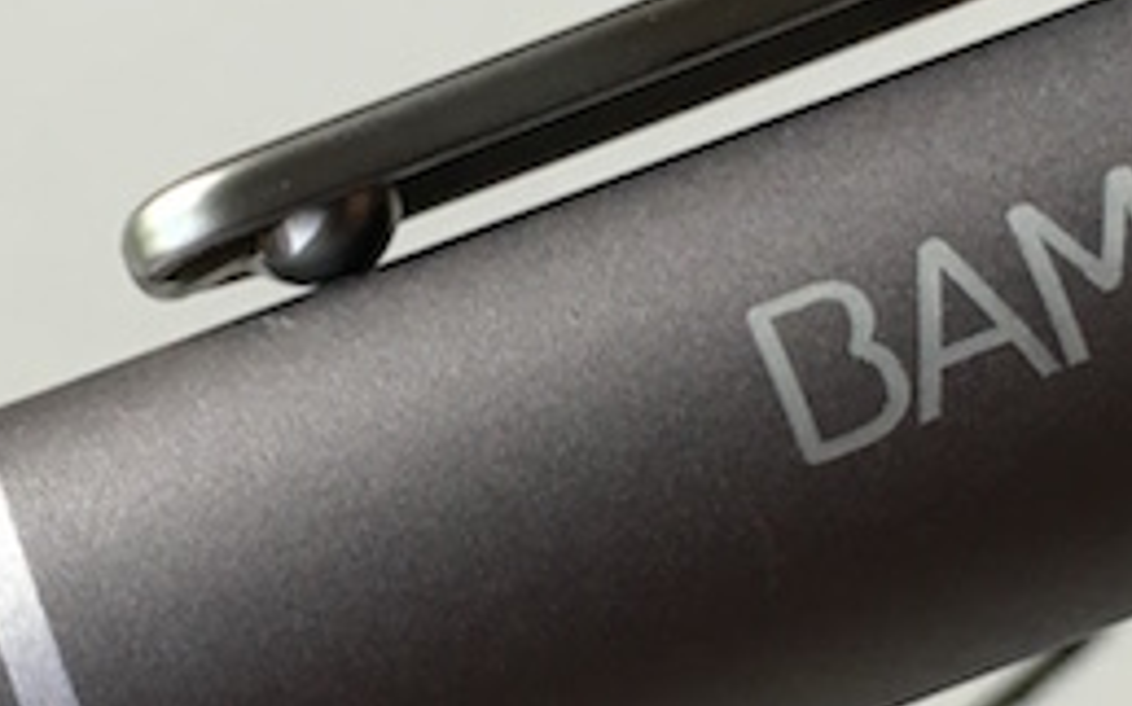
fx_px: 3670
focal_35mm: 119
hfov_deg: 17.5
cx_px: 522
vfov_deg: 11.0
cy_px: 460
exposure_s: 1/40
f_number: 2.2
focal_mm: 4.15
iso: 32
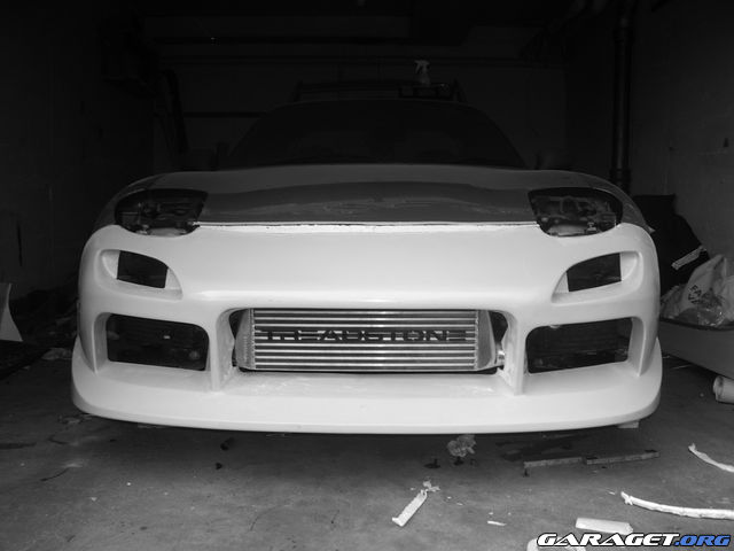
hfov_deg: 52.6
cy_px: 276
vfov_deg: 40.7
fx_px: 742
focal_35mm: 35
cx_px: 367
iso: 50
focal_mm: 5.8
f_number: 4.3
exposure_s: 1/80
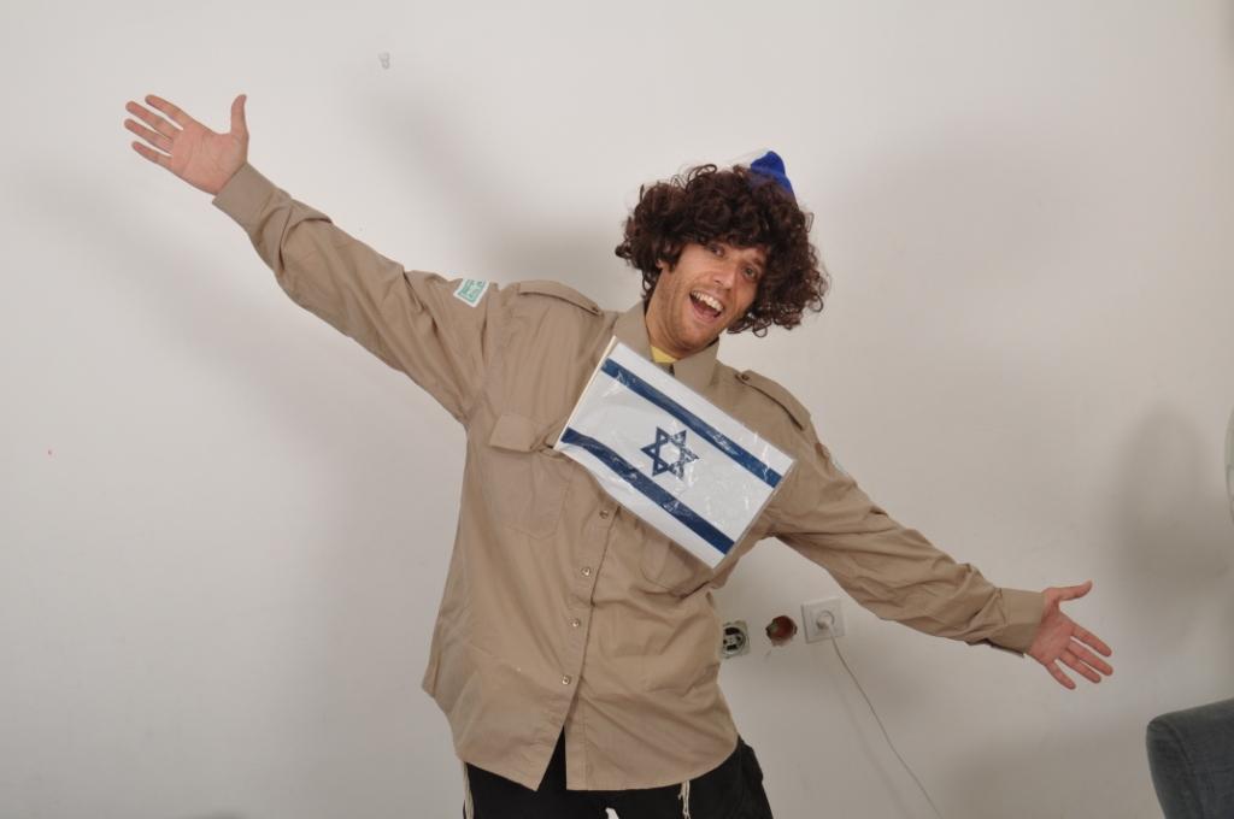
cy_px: 410
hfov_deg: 53.2
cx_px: 617
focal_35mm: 36
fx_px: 1232
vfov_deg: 36.8
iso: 400
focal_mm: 24
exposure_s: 1/125
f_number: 11
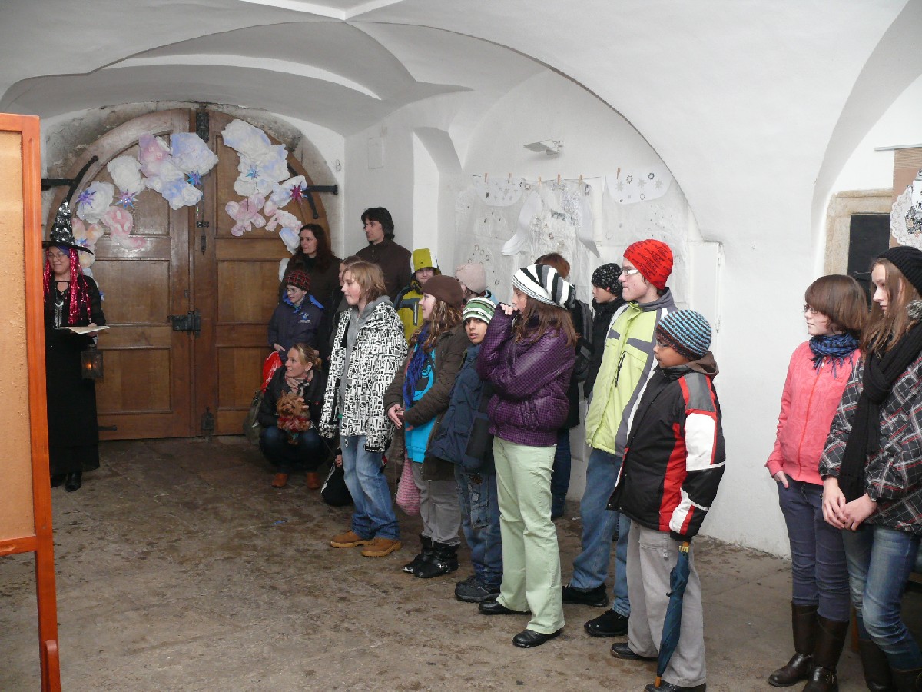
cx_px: 461
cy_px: 346
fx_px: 932
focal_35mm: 35
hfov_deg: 52.6
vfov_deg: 40.7
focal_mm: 7.4
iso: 200
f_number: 2.8
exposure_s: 1/30
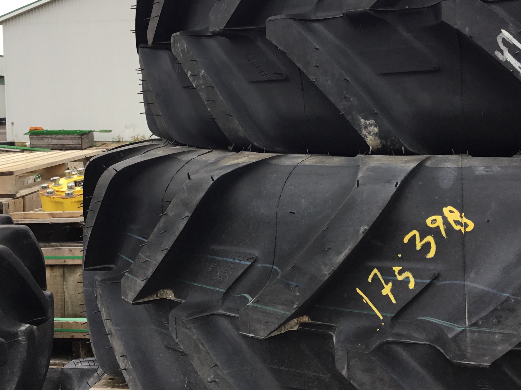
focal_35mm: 44
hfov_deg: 42.9
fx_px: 662
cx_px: 270
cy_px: 140
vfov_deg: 32.7
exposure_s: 1/189
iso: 25
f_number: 2.4
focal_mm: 3.3
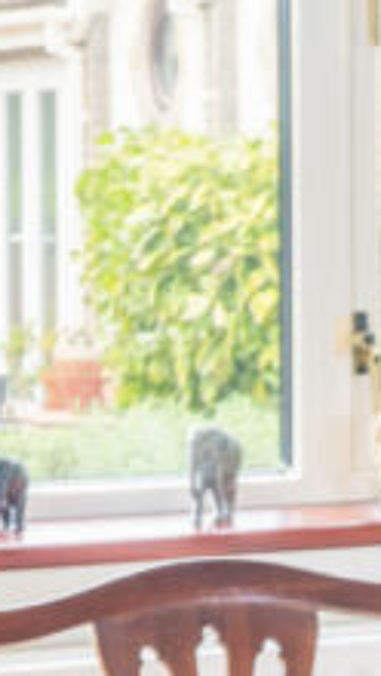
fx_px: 3066
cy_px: 235
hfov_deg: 7.0
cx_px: 547
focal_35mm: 171
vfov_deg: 12.6
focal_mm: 35
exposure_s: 1/30
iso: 800
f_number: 11
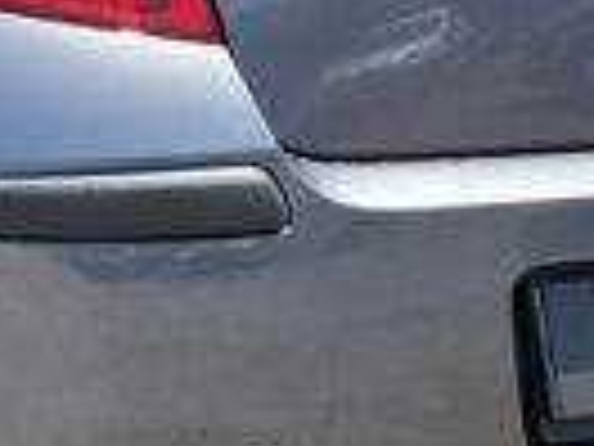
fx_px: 8031
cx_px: -297
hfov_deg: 4.2
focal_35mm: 468
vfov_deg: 3.2
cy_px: -171
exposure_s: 1/201
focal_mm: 9
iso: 25
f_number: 2.8
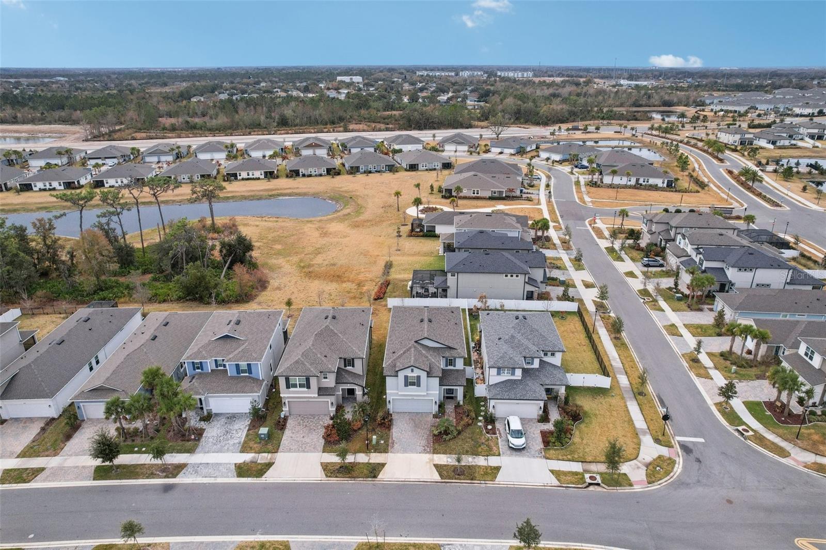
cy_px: 275
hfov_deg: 78.6
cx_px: 413
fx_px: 505
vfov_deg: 57.2
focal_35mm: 22
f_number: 2.8
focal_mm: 8.4
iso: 130
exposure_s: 1/2000
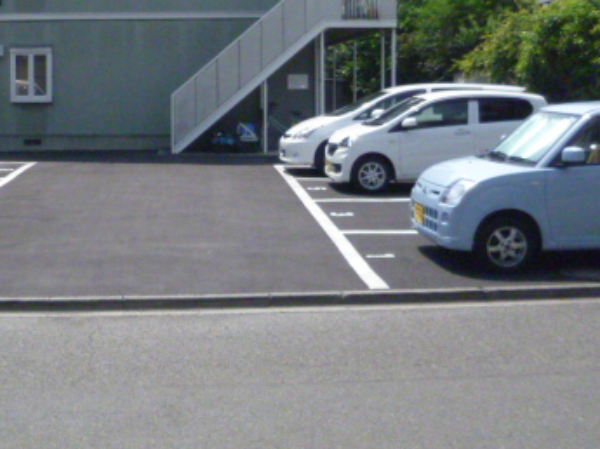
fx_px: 900
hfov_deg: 35.8
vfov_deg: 27.6
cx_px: 134
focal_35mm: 52
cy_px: 108
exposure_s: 1/1000
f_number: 9
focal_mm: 5
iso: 800
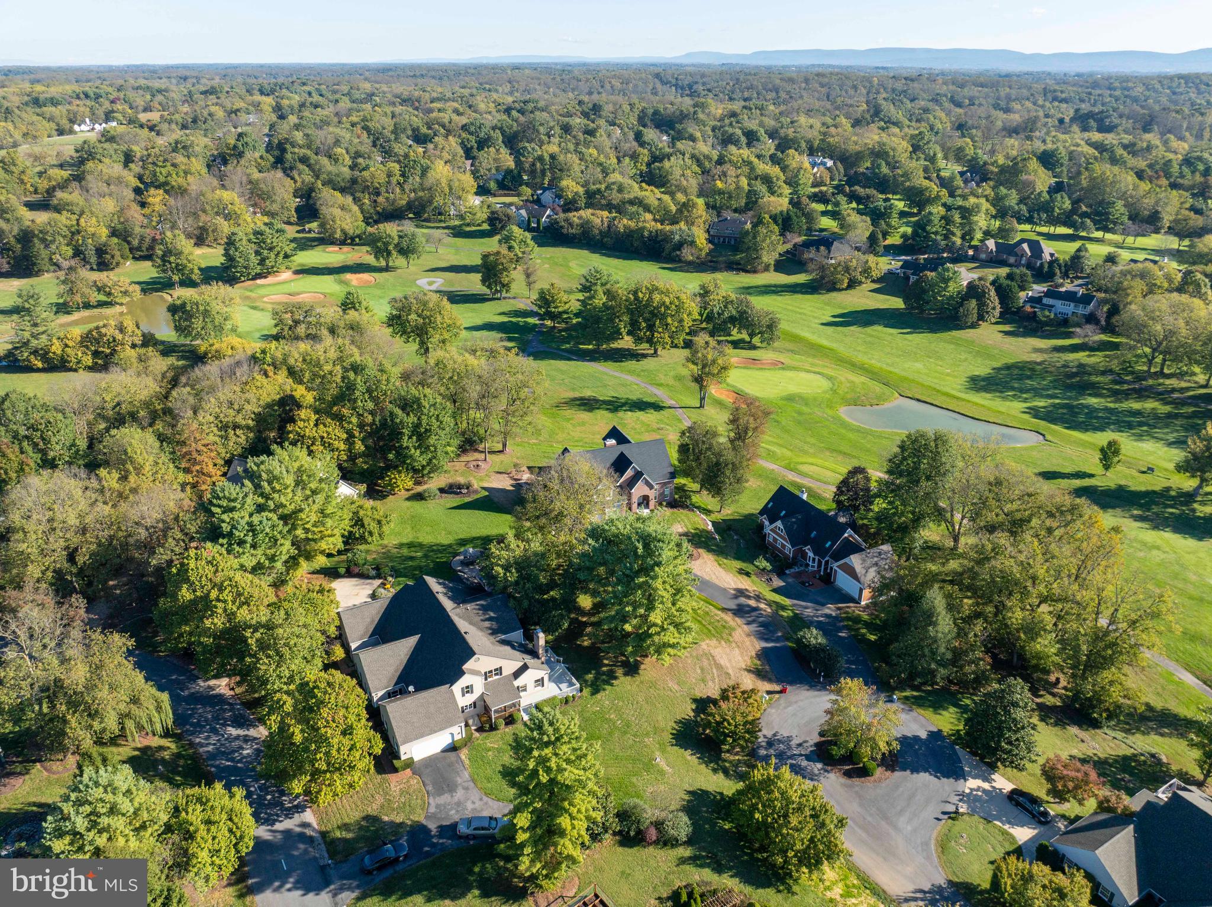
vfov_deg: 56.8
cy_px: 454
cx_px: 606
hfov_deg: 71.6
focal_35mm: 24
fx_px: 840
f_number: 2.8
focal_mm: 12.29
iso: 140
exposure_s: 1/1000
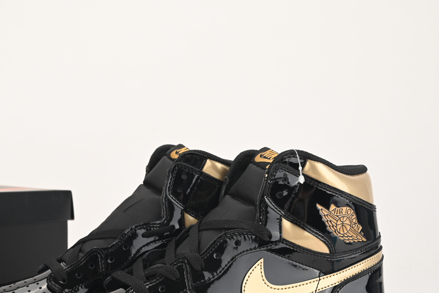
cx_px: 127
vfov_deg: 17.3
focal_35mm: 78
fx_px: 951
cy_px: 245
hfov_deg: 25.8
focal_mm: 46
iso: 100
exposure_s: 1/200
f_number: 11
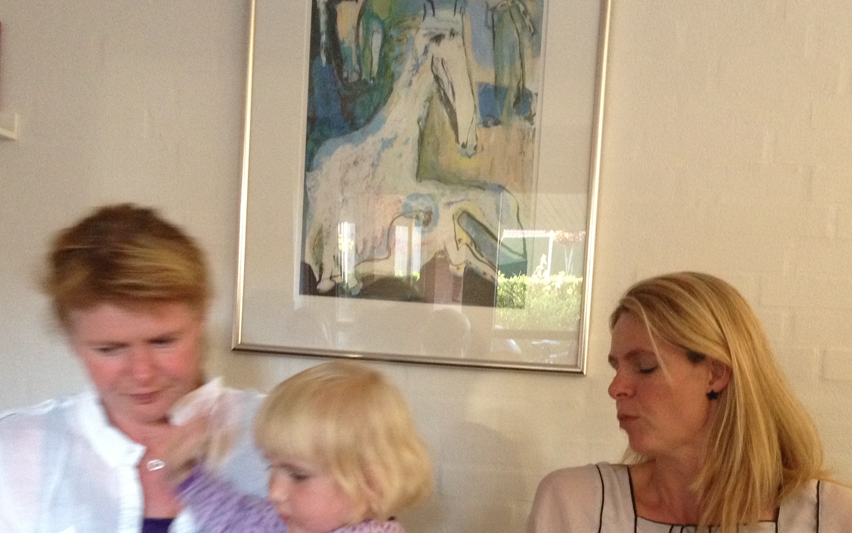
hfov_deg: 38.0
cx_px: 531
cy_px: 413
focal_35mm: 53
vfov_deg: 24.1
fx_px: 1231
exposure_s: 1/20
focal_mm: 4.28
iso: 320
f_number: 2.4
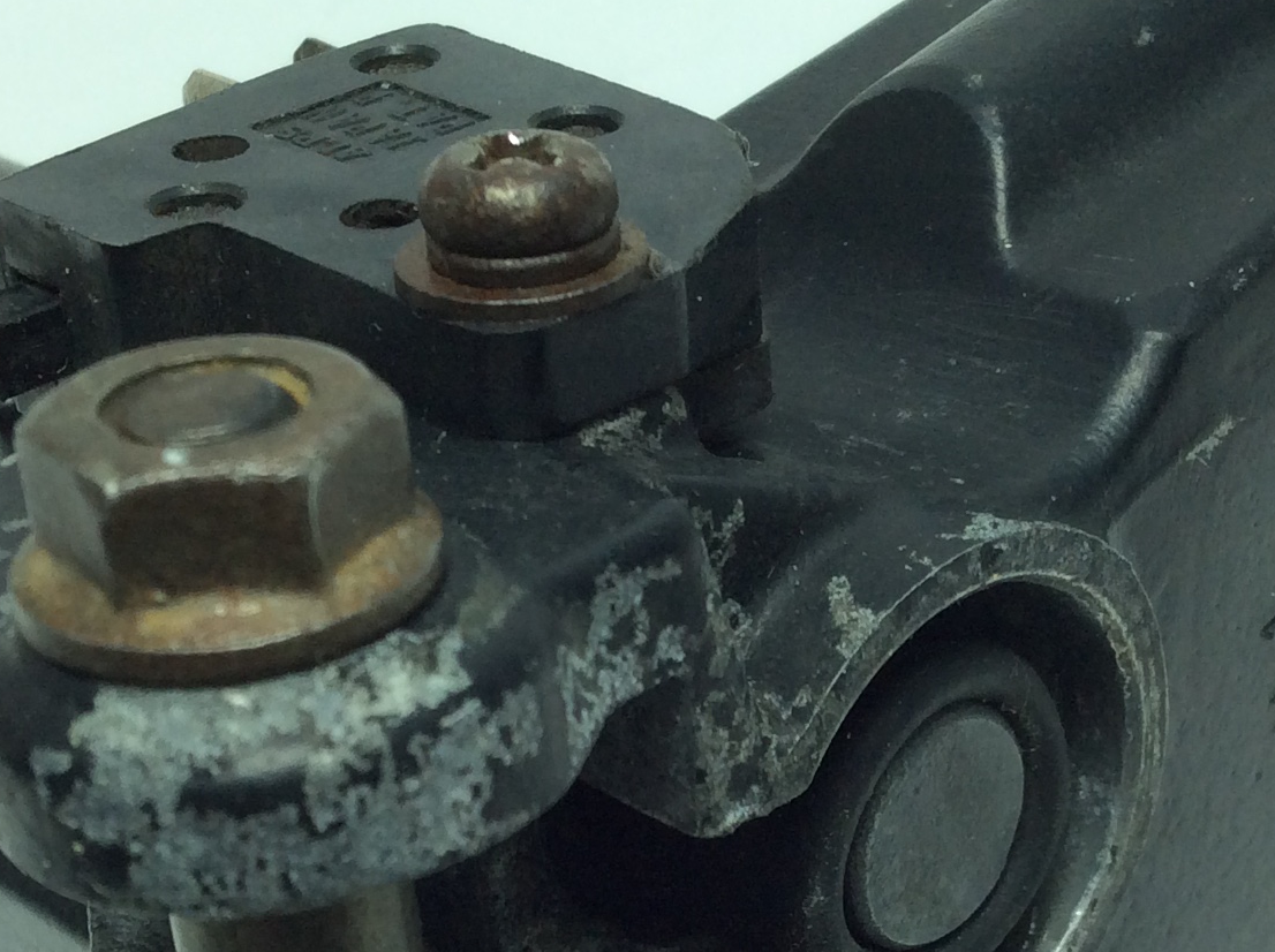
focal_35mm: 75
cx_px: 721
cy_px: 804
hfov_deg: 26.0
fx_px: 2758
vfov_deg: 19.3
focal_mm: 3.3
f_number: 2.4
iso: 32
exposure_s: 1/290
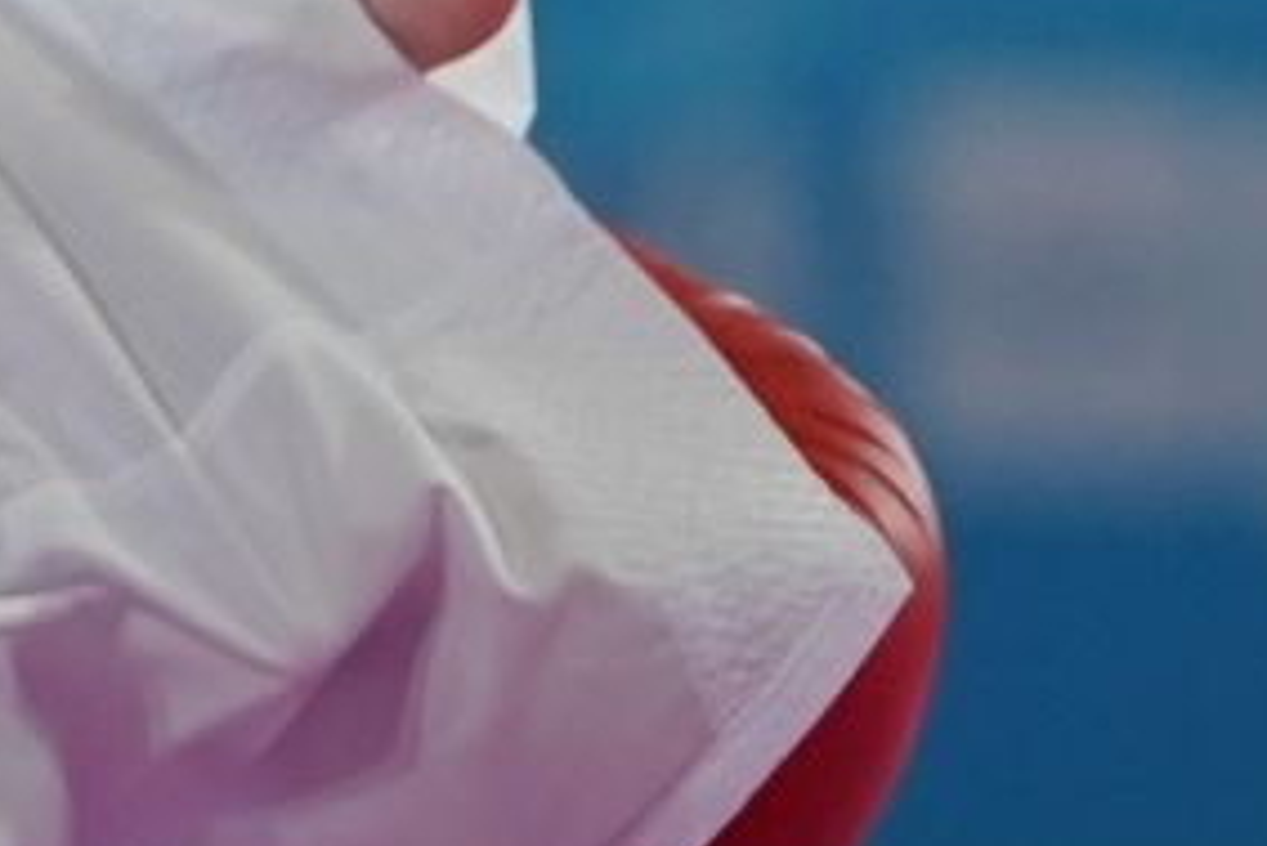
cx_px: -734
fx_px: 48344
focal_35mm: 1373
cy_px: -1204
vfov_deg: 1.0
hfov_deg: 1.5
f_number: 2.8
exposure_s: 1/1000
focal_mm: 144
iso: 1000
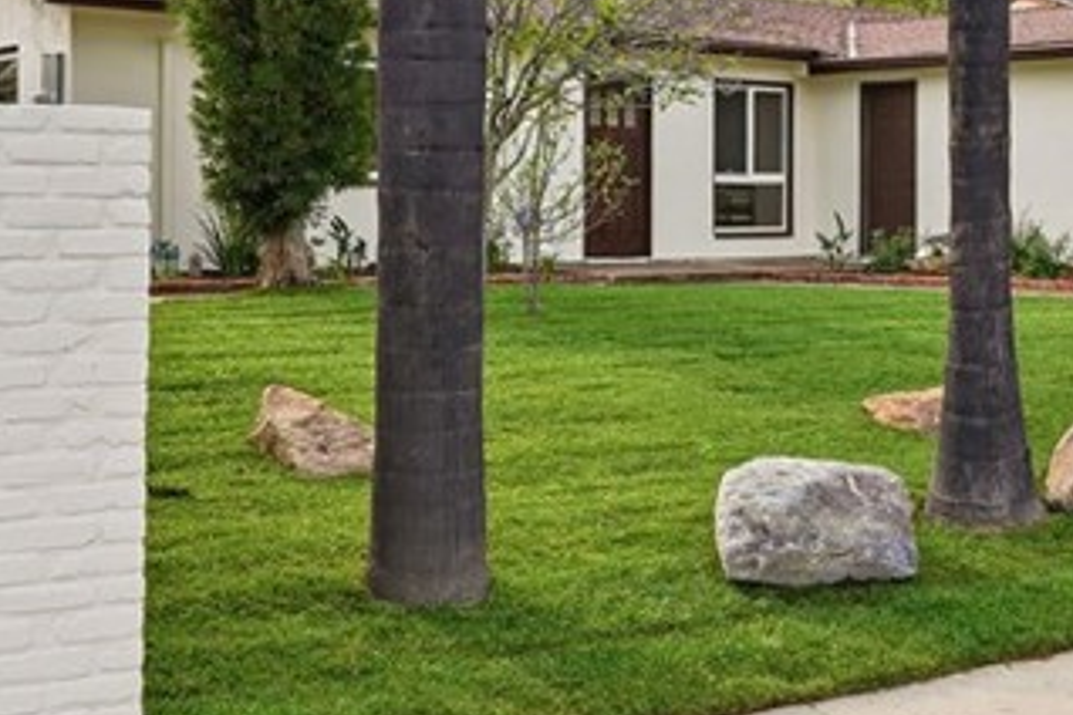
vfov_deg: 23.2
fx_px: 1729
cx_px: 887
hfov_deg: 33.3
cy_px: 187
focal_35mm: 58
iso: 125
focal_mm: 18
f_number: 8
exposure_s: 1/500
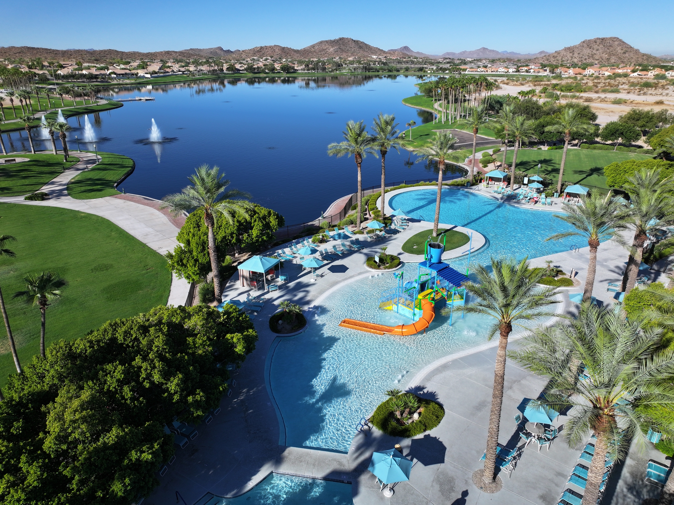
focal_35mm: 24
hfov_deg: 71.6
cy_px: 252
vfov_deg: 56.8
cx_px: 337
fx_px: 467
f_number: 2.8
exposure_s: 1/30
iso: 100
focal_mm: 12.29
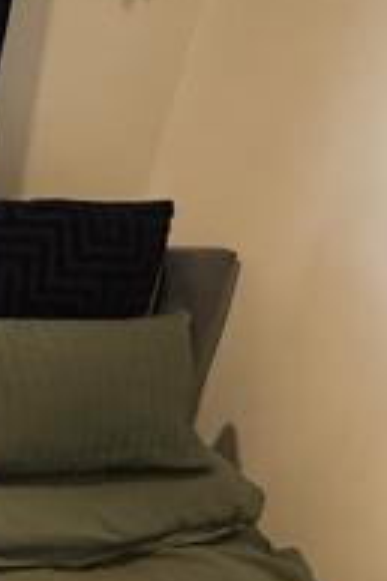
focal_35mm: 77
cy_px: 506
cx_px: -378
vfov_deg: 25.6
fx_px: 1244
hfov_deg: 14.7
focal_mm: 2.22
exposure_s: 1/50
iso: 320
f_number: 2.2
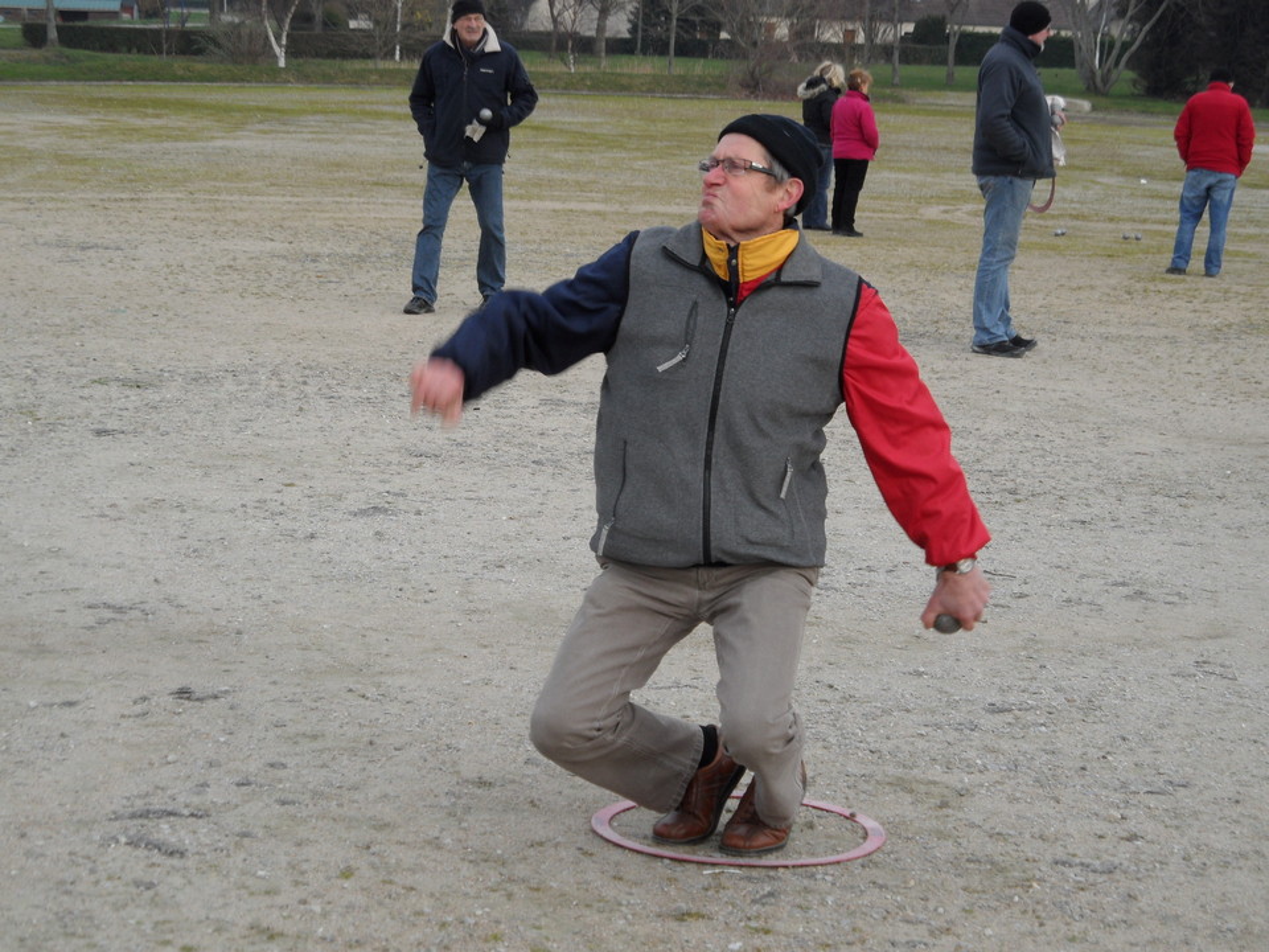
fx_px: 2933
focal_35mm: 80
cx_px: 634
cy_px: 476
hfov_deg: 24.4
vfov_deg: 18.4
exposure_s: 1/180
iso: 80
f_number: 4.2
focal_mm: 13.2
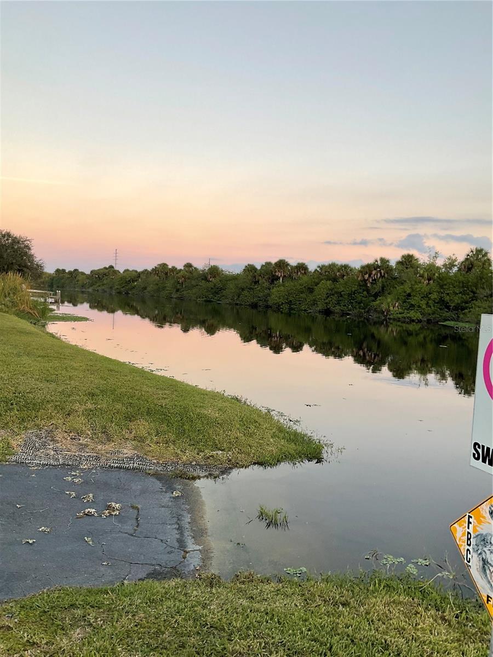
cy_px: 328
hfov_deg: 48.2
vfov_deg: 61.7
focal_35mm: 29
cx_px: 246
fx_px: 551
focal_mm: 3
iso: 32
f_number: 1.8
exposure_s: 1/120
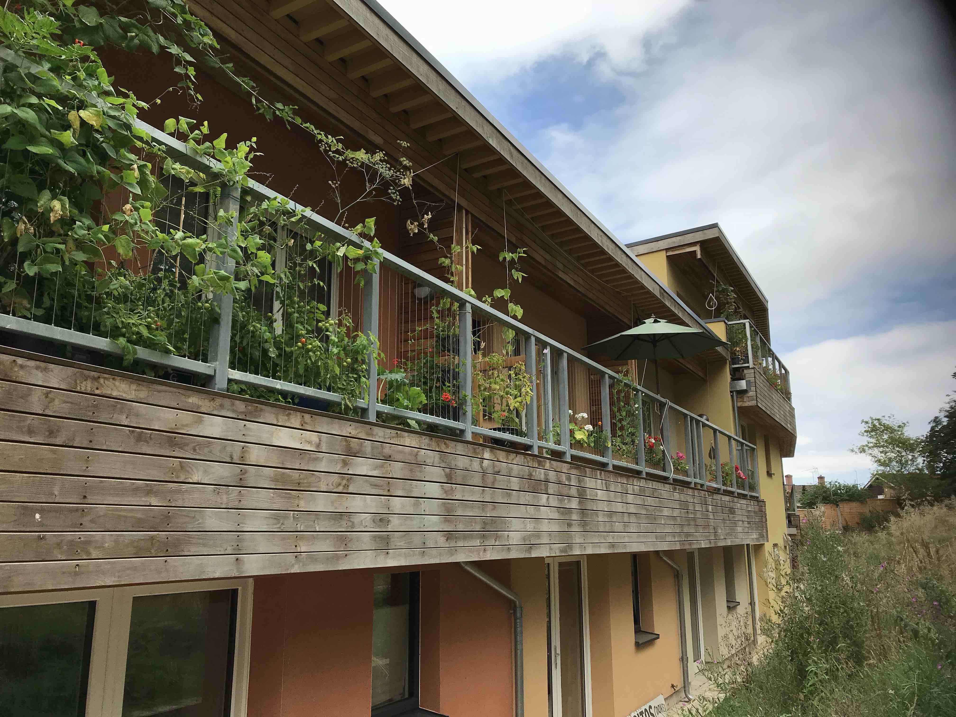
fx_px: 773
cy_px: 358
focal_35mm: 28
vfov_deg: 49.7
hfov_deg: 63.4
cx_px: 478
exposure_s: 1/1259
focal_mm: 3.99
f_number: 1.8
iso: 20
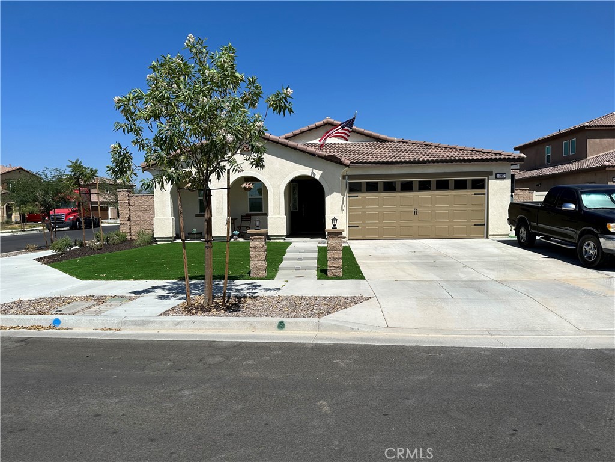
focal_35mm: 24
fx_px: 426
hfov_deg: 71.6
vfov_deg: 56.8
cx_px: 308
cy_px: 231
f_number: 1.78
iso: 80
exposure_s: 1/7576
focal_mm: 6.86
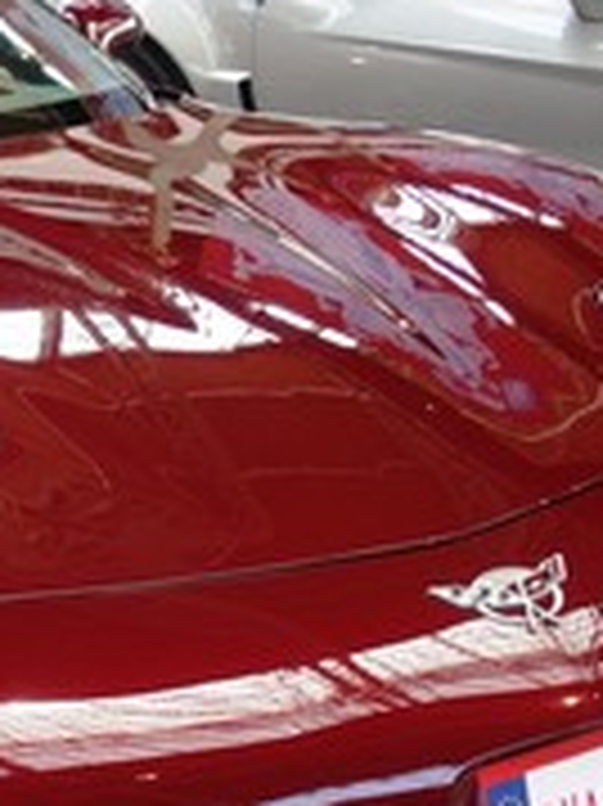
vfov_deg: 19.5
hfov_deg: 14.4
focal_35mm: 100
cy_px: 644
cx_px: -104
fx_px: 2325
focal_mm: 11.46
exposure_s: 1/100
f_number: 2.2
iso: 125
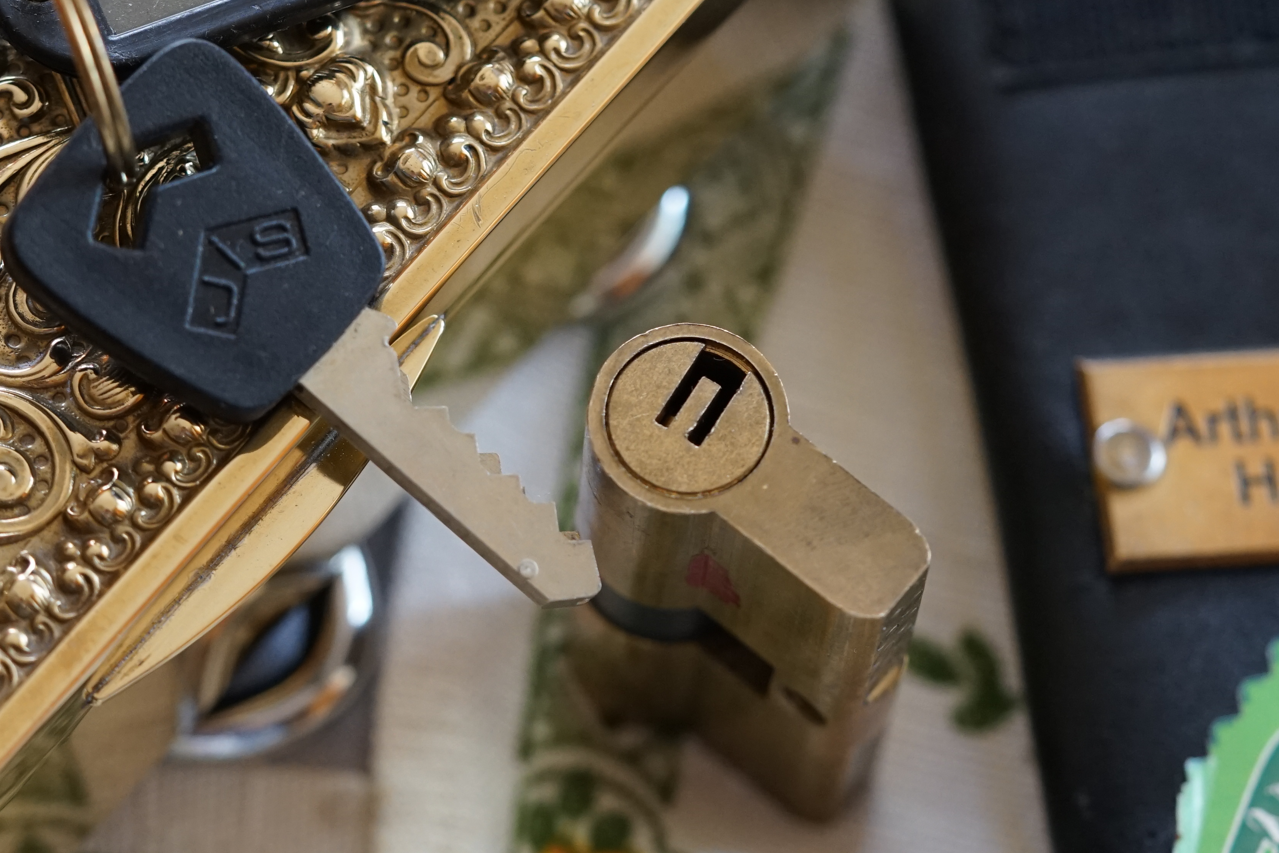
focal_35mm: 162
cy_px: 287
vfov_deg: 8.5
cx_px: 489
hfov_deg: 12.7
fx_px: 5755
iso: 1600
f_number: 4
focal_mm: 90
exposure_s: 1/100
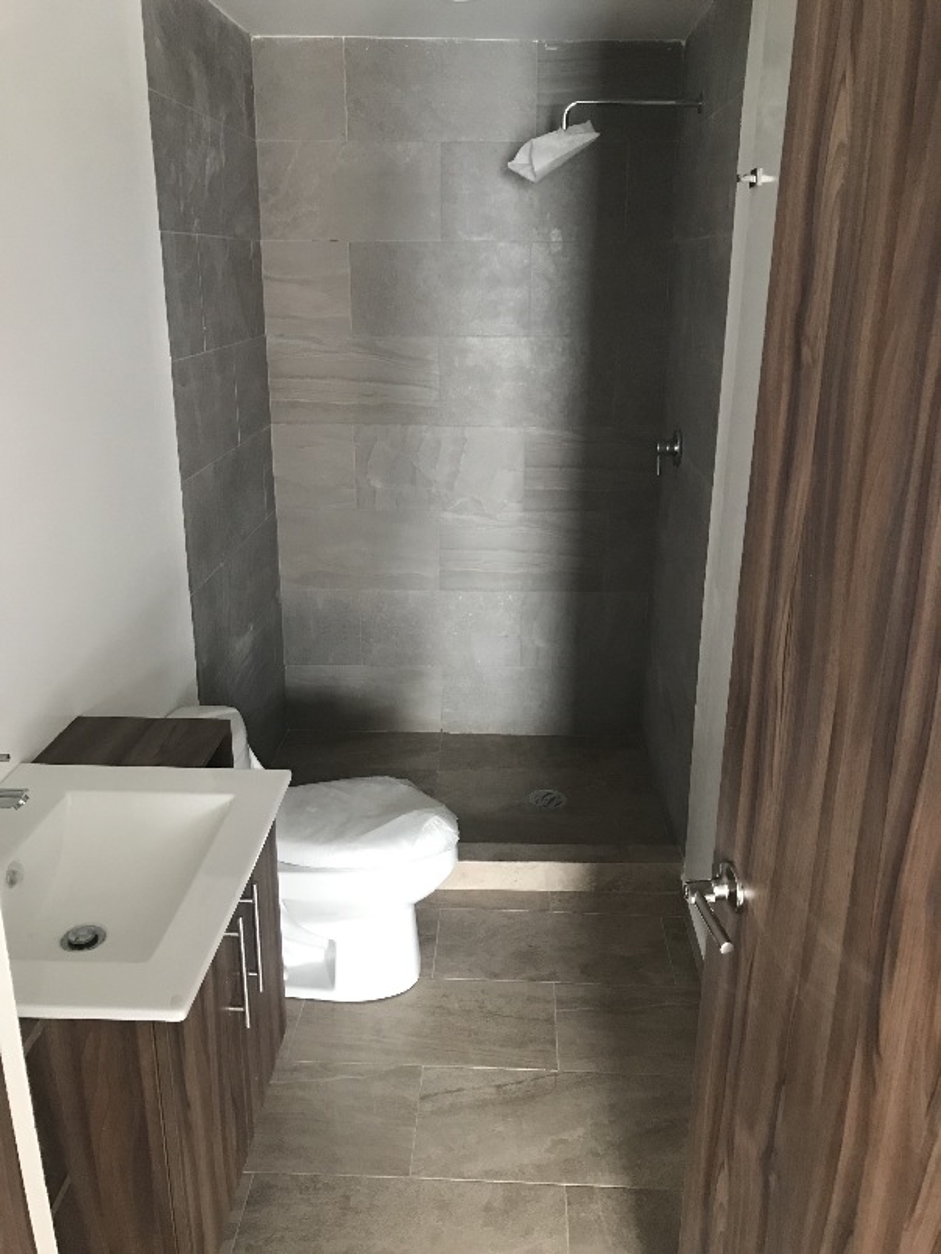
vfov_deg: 63.4
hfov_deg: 49.8
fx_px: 1015
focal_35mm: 28
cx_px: 470
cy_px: 627
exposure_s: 1/15
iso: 80
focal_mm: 3.99
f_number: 1.8
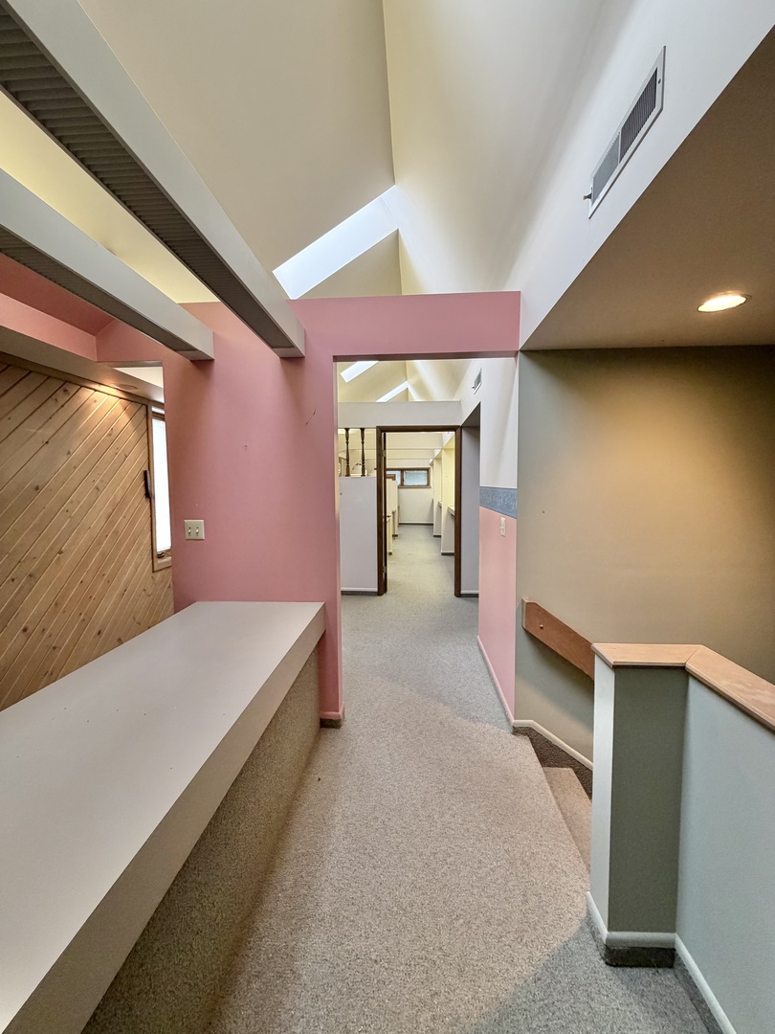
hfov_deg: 85.7
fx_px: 418
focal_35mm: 14
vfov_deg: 102.1
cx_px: 388
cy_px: 517
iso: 250
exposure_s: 1/120
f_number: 2.2
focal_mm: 2.22
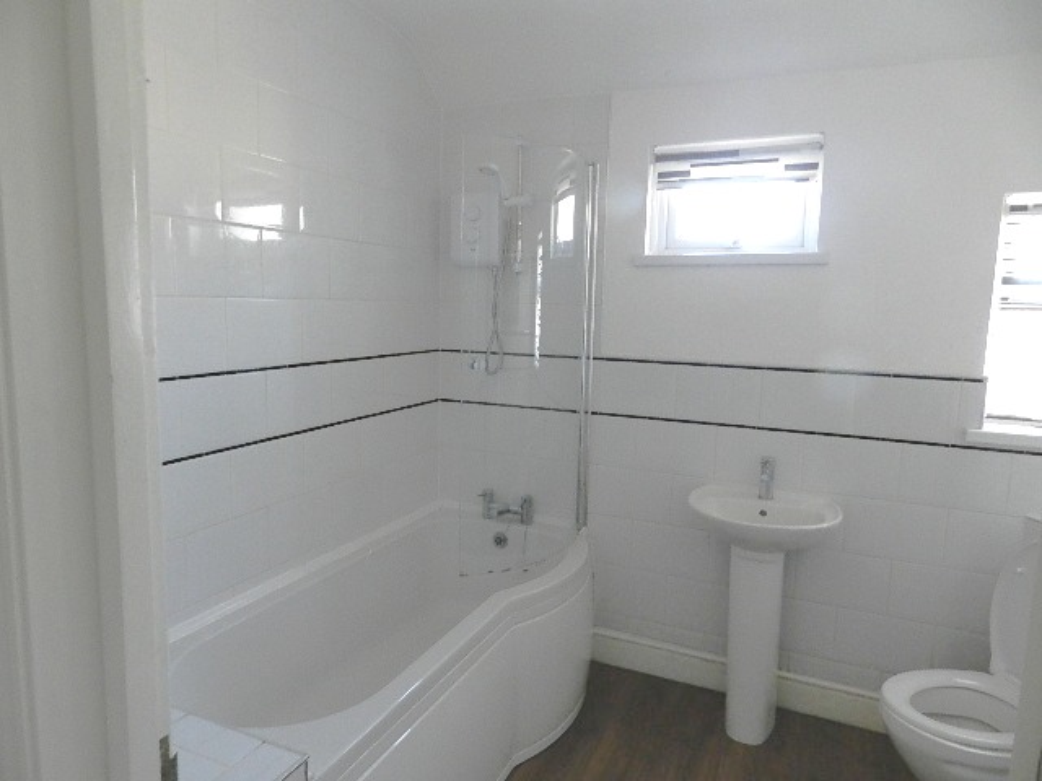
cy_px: 390
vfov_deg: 58.9
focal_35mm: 23
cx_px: 521
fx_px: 692
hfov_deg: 73.9
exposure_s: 1/25
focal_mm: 4
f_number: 3.4
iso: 640
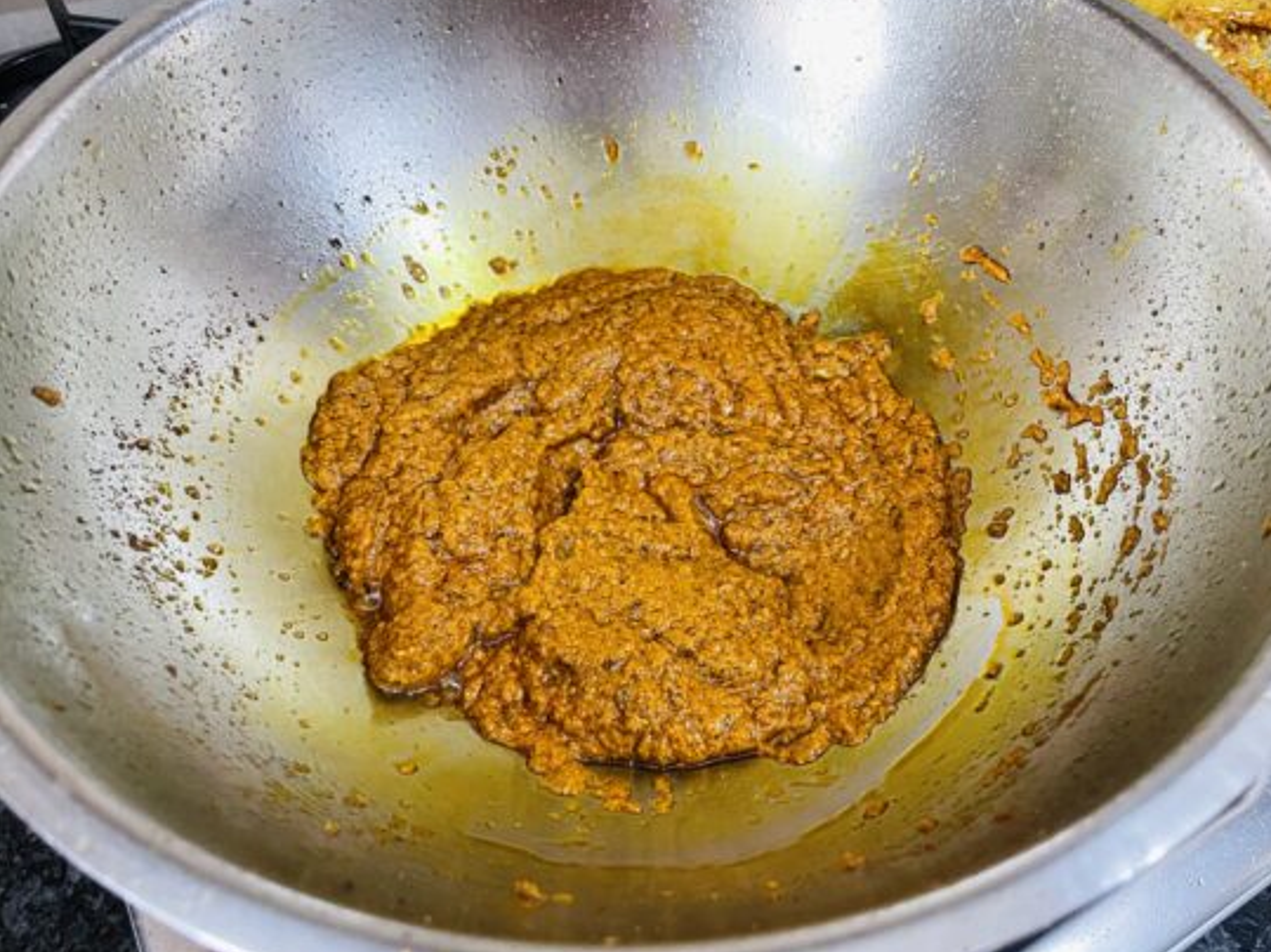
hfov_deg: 63.4
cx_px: 681
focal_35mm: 28
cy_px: 496
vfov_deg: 49.7
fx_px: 1028
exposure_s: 1/50
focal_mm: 4.2
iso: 200
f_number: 1.6
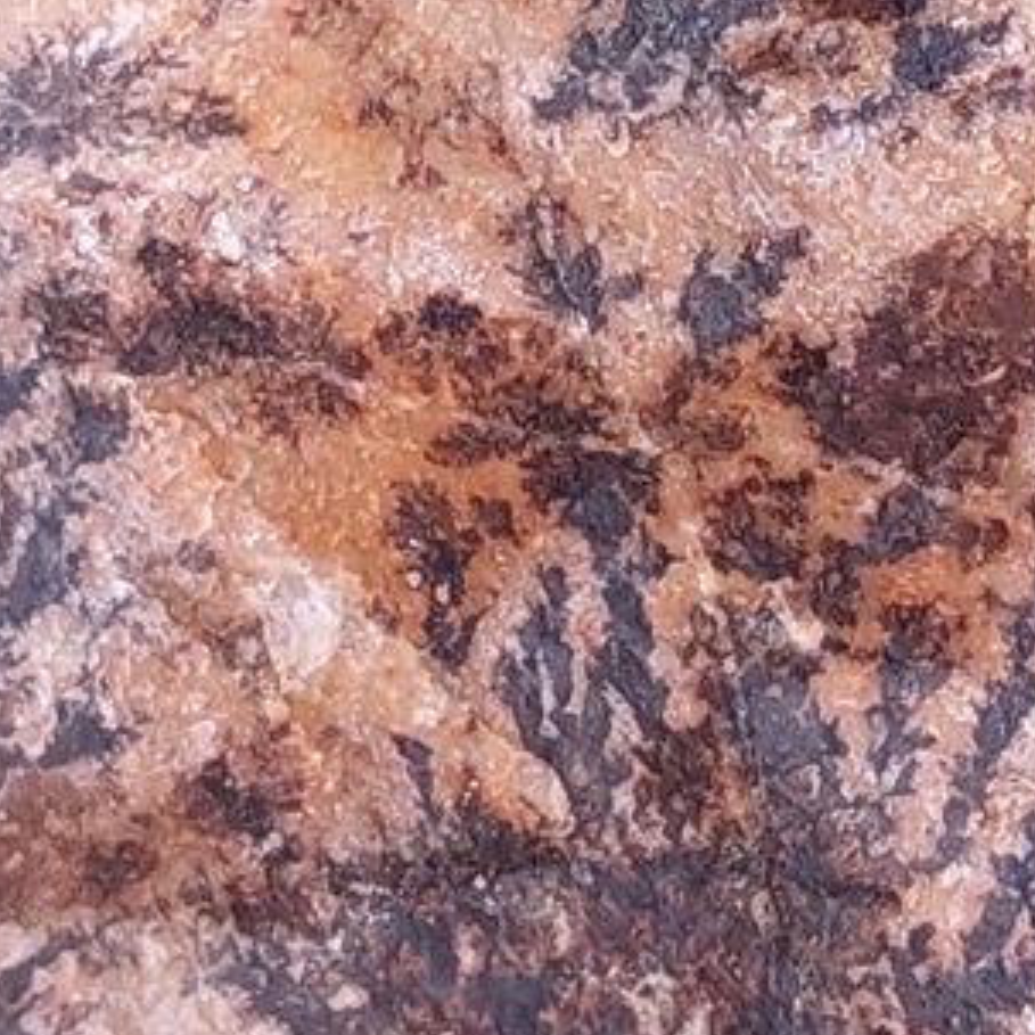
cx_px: 700
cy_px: 51
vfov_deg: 20.1
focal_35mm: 84
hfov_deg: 20.6
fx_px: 2842
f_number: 1.8
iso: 40
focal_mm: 5.23
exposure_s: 1/127
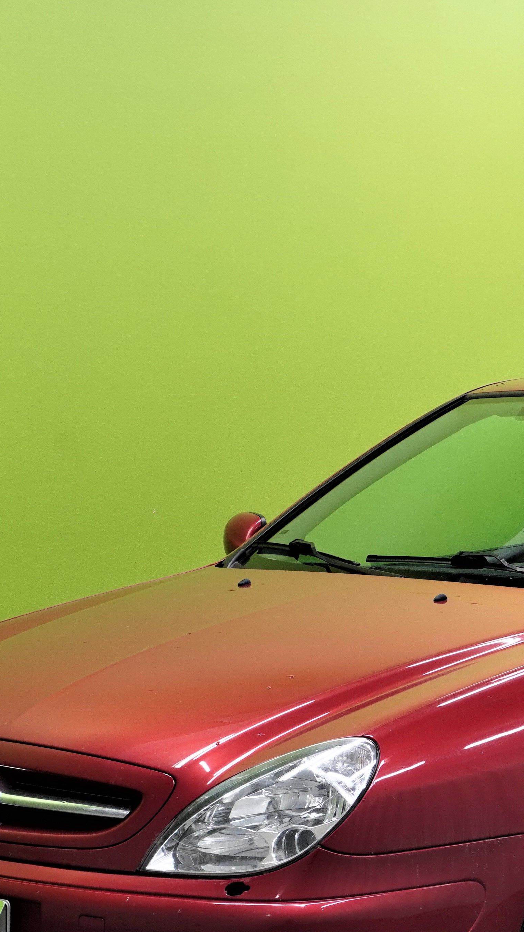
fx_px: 2395
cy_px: 668
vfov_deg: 21.9
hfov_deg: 12.3
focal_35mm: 97
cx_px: 576
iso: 320
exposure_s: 1/20
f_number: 7.1
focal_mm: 28
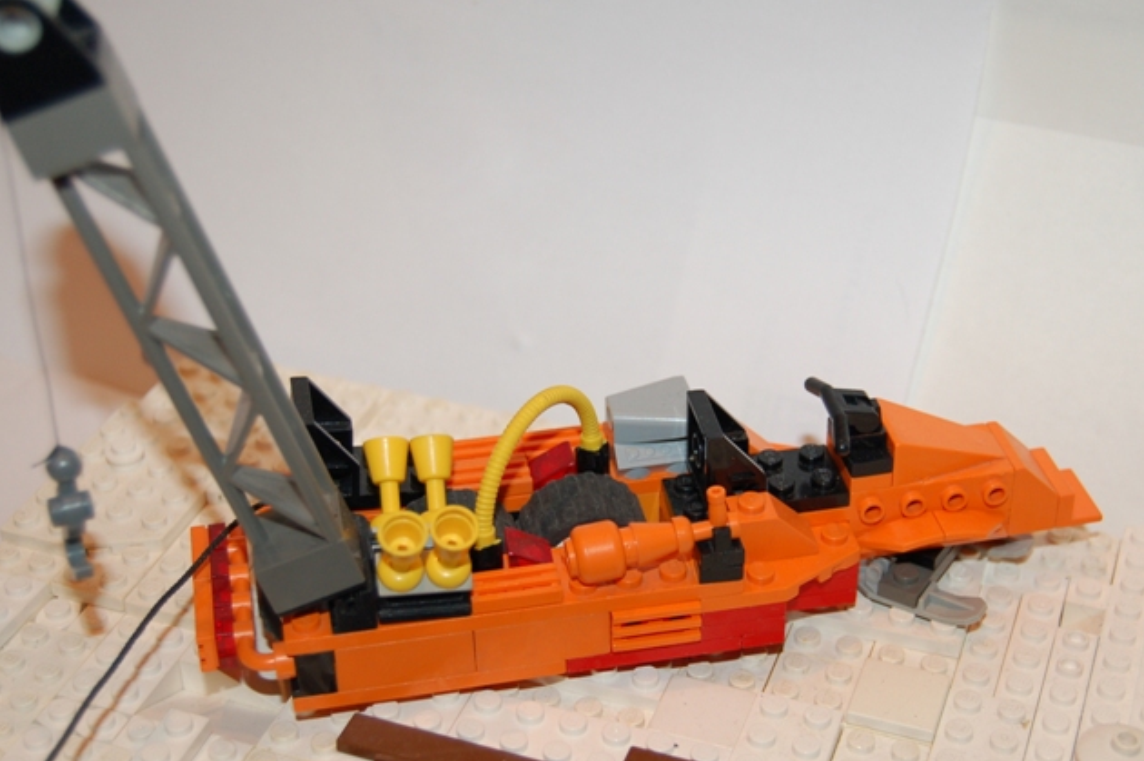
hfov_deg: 32.9
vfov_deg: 22.2
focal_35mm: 61
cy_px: 429
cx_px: 646
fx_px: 1937
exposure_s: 1/60
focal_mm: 32
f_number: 4.5
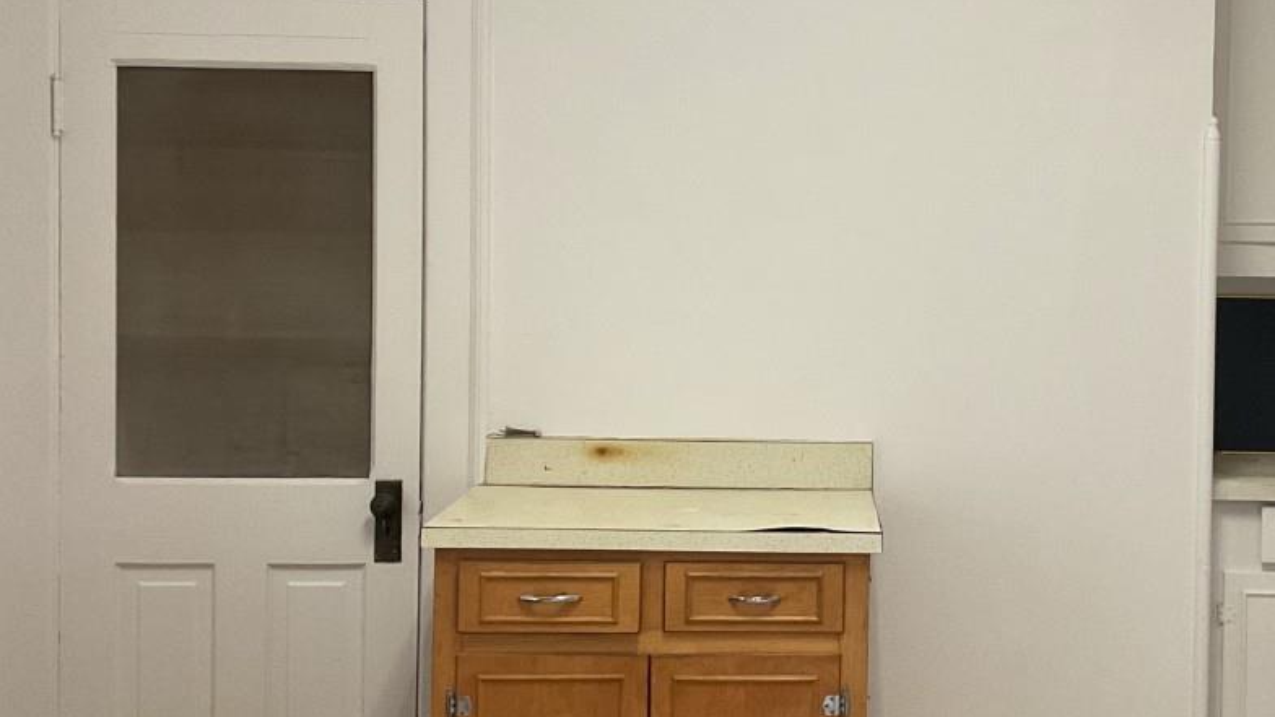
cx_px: 885
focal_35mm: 58
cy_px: 299
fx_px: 1961
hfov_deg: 35.5
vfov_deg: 20.7
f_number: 1.8
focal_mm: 3
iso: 125
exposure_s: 1/60
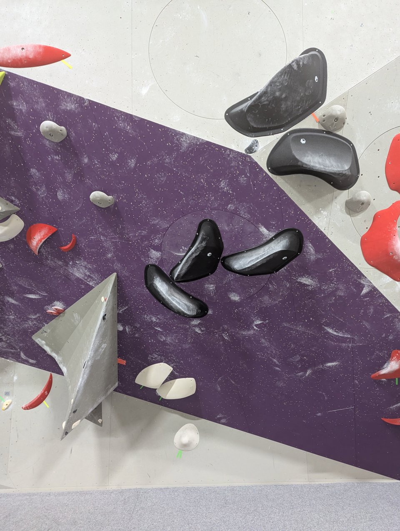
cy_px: 266
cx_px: 200
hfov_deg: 56.9
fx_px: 369
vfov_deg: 71.5
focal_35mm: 24
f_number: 1.85
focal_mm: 6.81
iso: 459
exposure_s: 1/25
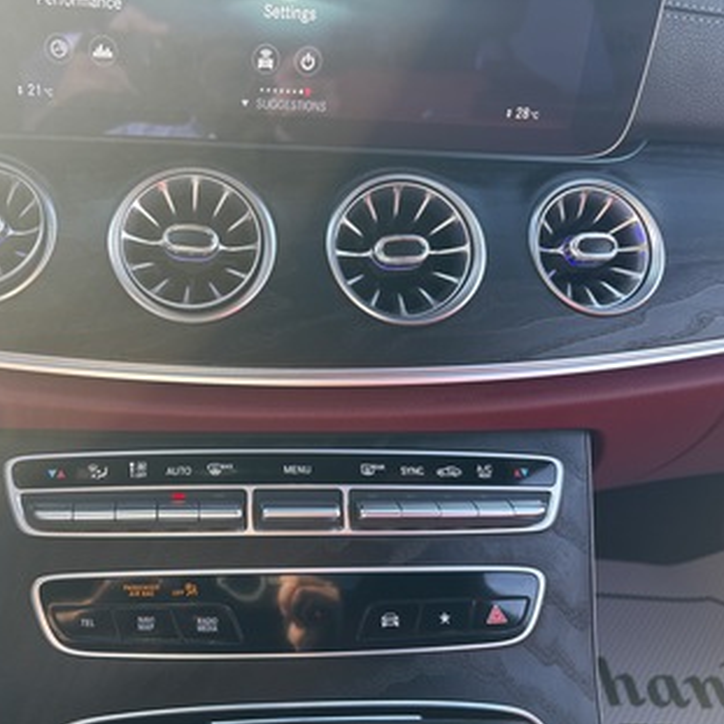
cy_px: 362
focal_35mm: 31
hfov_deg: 51.6
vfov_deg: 52.5
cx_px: 244
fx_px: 734
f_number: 1.6
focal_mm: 5.96
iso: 32
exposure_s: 1/121
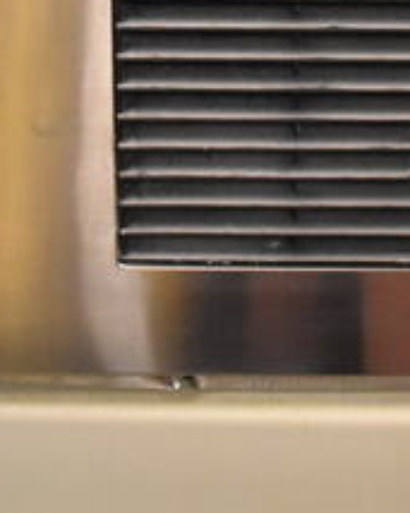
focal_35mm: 108
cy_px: -294
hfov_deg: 14.2
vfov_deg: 16.0
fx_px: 1639
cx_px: 245
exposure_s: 1/125
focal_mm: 18
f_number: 3.5
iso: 5000
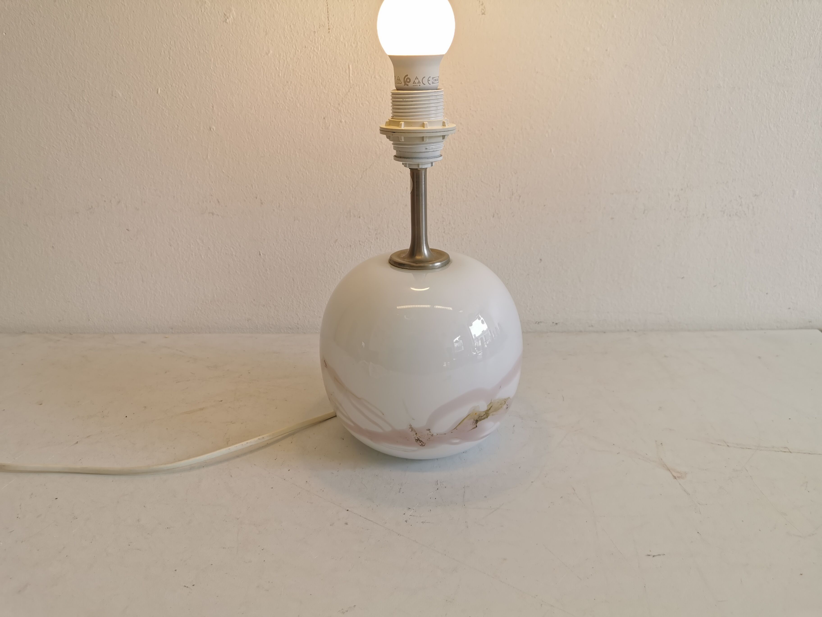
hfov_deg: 65.3
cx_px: 411
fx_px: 641
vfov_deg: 51.4
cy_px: 308
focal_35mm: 27
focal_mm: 5.56
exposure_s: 1/124
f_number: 1.6
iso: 50
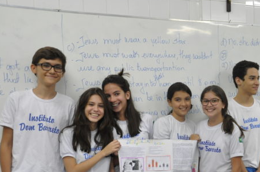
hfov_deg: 29.7
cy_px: 137
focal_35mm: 66
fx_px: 476
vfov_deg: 20.3
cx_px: 216
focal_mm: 26
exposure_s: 1/100
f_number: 5
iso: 1600
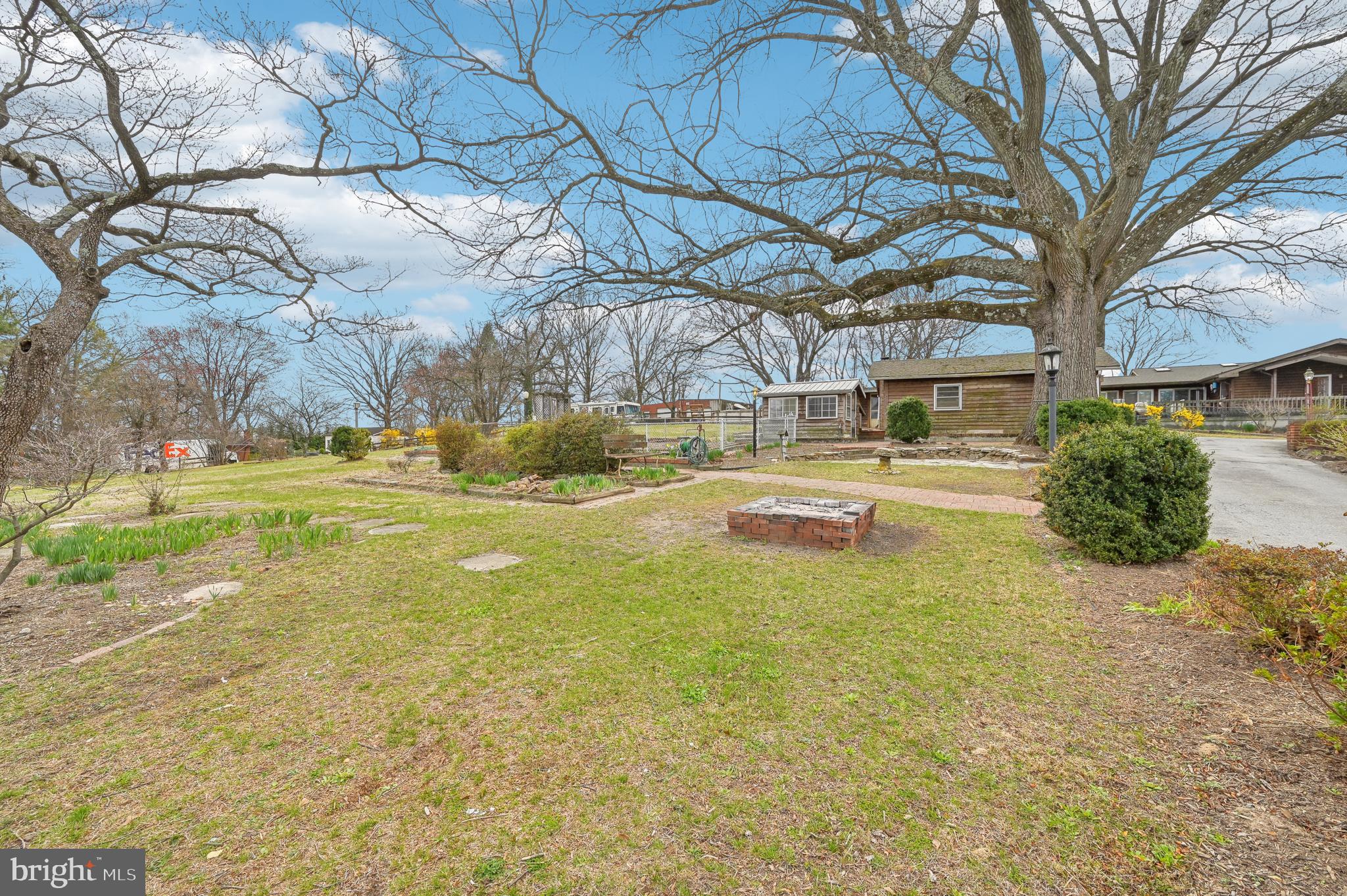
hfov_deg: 104.3
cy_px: 448
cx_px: 674
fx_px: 523
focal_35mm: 14
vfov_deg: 81.1
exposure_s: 1/320
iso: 100
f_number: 8
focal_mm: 14
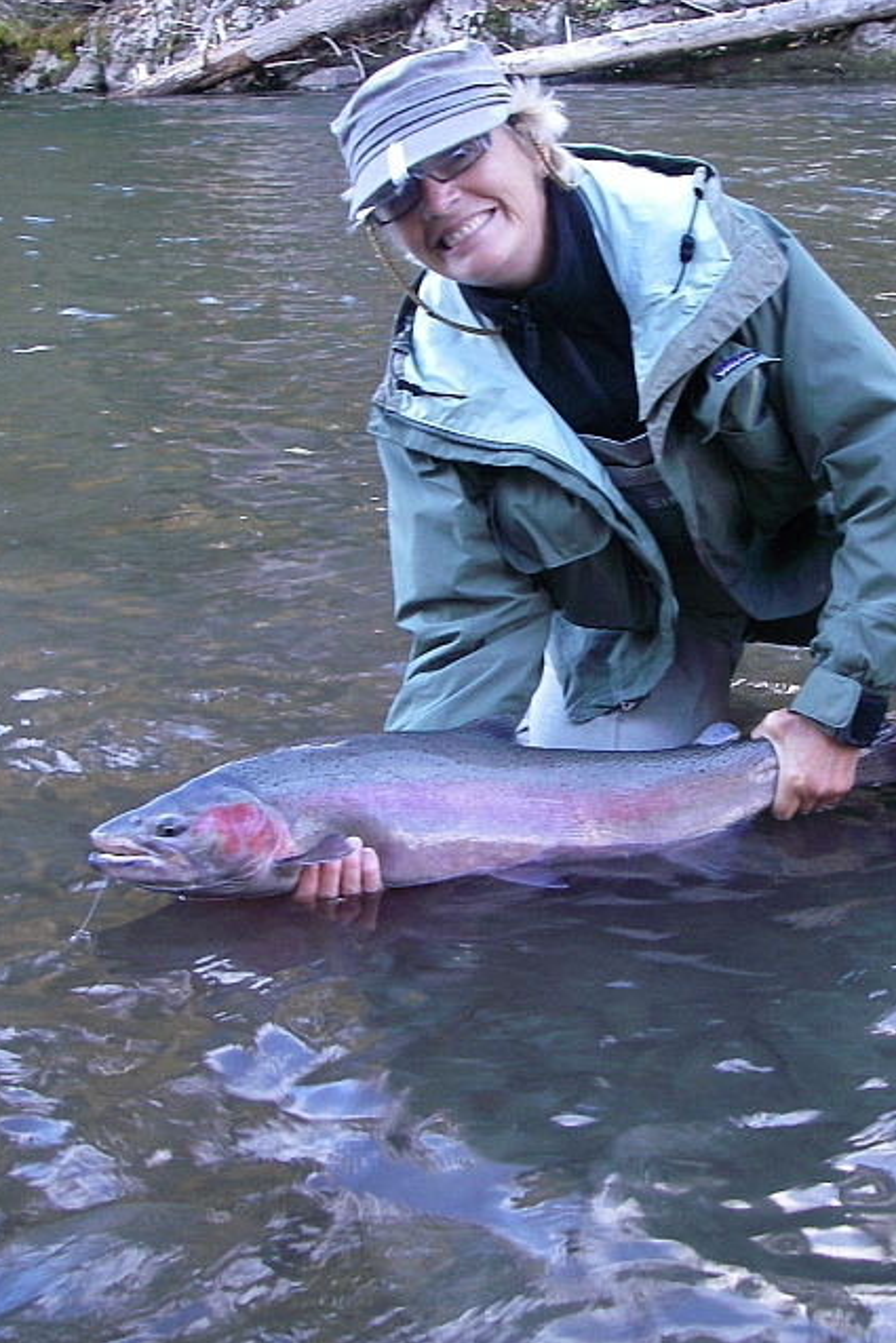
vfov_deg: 36.9
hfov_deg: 24.9
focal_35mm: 54
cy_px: 665
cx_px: 601
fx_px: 2015
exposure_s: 1/50
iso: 160
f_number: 3.3
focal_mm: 6.3
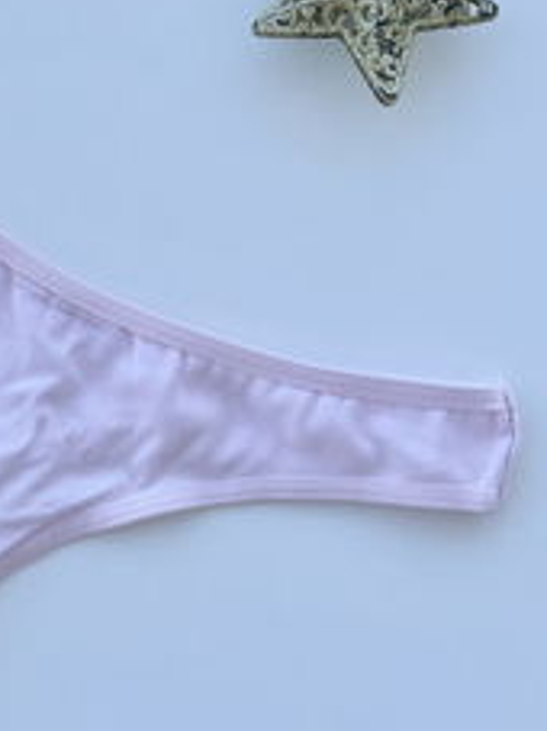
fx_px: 1286
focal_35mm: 61
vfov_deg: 31.5
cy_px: 250
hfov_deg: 23.1
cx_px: 10
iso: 50
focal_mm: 5.1
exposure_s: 1/885
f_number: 1.6
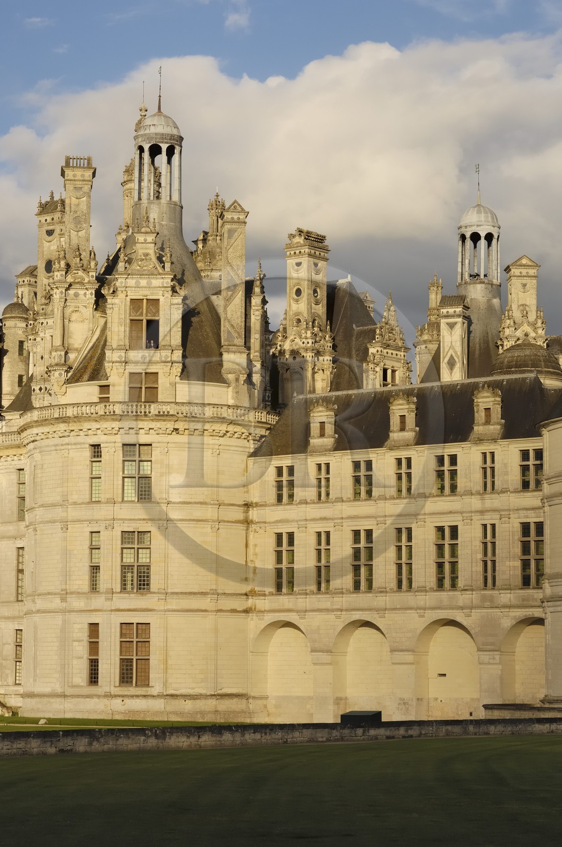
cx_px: 281
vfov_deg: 22.7
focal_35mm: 90
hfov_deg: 15.1
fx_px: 2114
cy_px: 424
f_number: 10
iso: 100
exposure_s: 1/160
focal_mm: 60
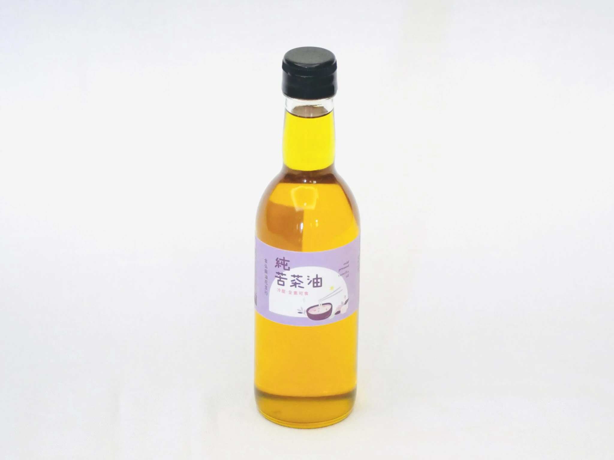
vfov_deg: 9.3
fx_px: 2838
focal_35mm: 160
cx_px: 307
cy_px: 230
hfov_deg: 12.3
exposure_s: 1/200
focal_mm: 80
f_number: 5.1
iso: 2500
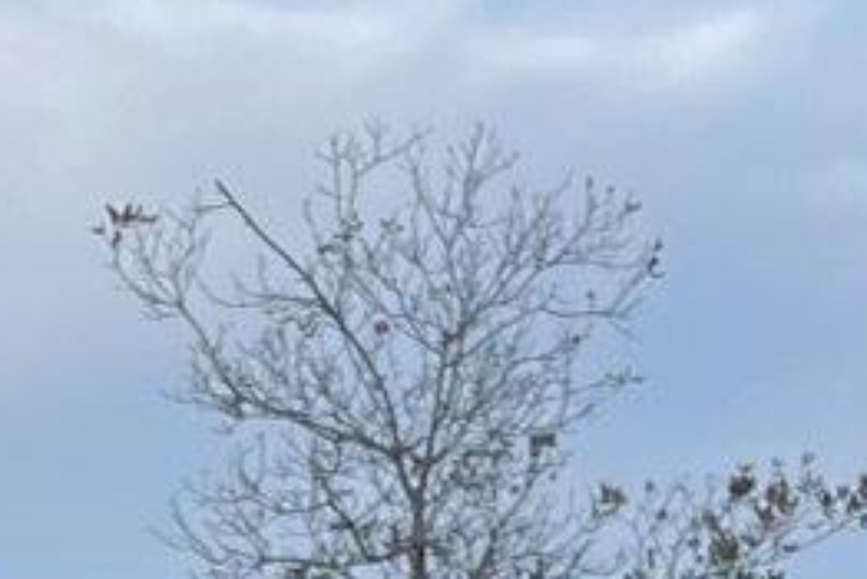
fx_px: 5084
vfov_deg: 6.1
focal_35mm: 211
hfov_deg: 9.7
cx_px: 113
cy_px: 1621
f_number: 1.6
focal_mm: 4.2
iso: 32
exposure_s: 1/651
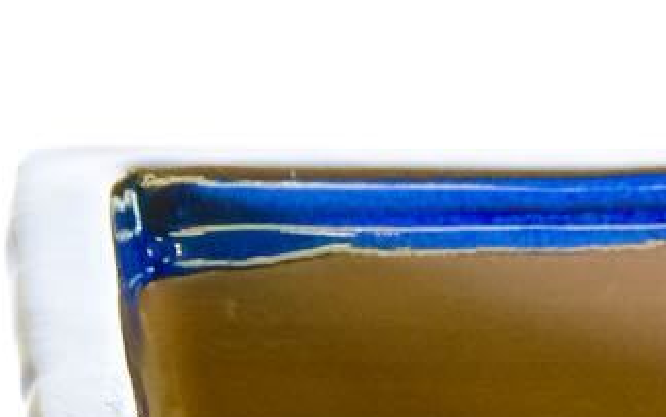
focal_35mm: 573
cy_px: -178
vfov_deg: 2.3
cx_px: 793
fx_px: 10404
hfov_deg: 3.7
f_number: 13
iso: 2500
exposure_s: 1/8
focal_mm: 95
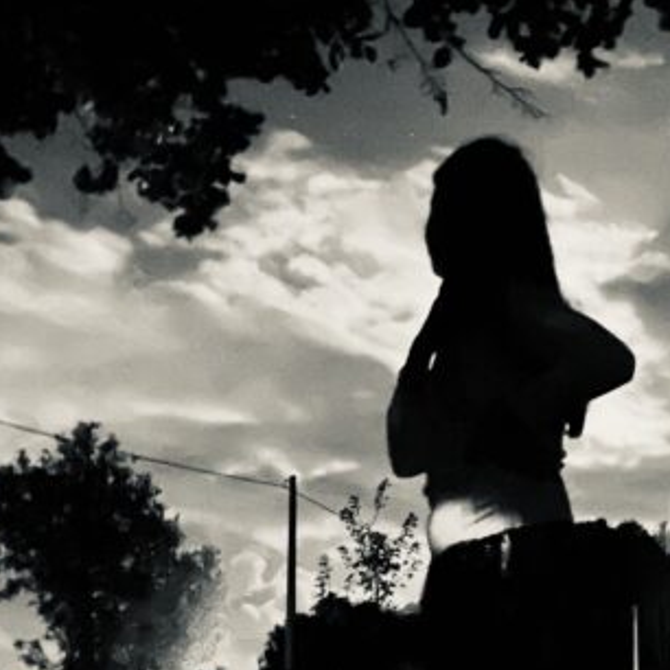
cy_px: 556
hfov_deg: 22.3
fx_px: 1686
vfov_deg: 22.1
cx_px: 501
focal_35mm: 77
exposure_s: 1/2
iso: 8000
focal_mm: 4.2
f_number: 1.6
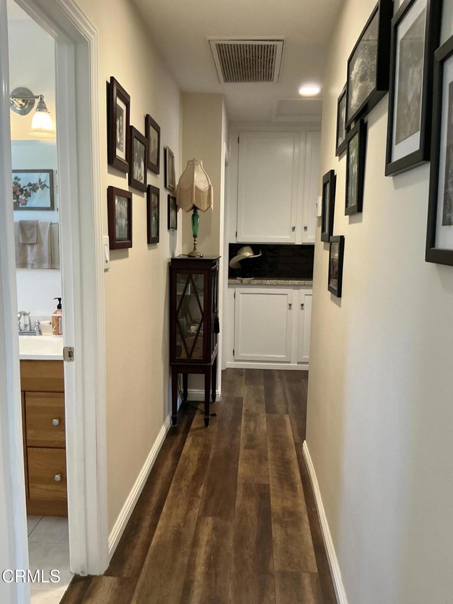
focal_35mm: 28
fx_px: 489
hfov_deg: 49.7
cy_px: 302
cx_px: 226
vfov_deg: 63.4
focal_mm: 3
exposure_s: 1/60
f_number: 1.8
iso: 125
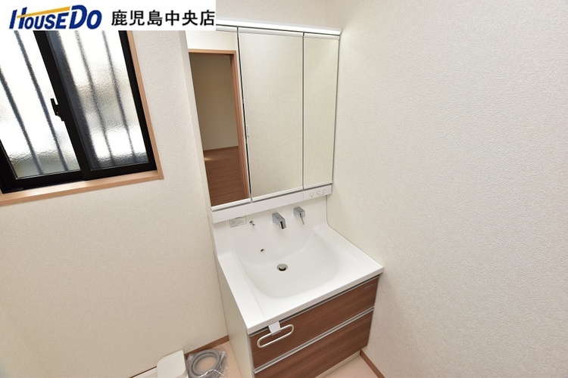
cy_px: 189
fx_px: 237
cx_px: 284
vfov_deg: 77.3
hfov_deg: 100.4
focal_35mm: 15
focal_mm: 10
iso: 160
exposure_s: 1/60
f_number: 5.6
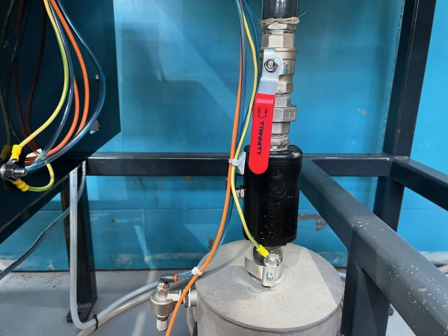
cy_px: 168
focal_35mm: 26
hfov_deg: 67.3
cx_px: 224
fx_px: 336
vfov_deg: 53.1
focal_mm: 5.7
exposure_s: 1/60
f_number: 1.5
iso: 500
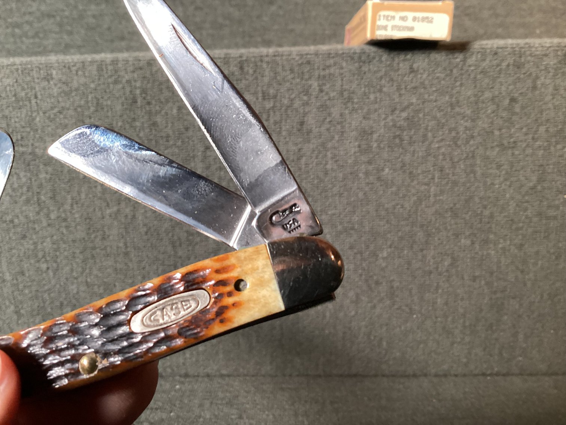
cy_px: 212
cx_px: 283
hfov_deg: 58.3
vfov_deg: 45.4
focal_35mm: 31
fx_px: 507
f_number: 2.4
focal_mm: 3.3
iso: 250
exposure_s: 1/50
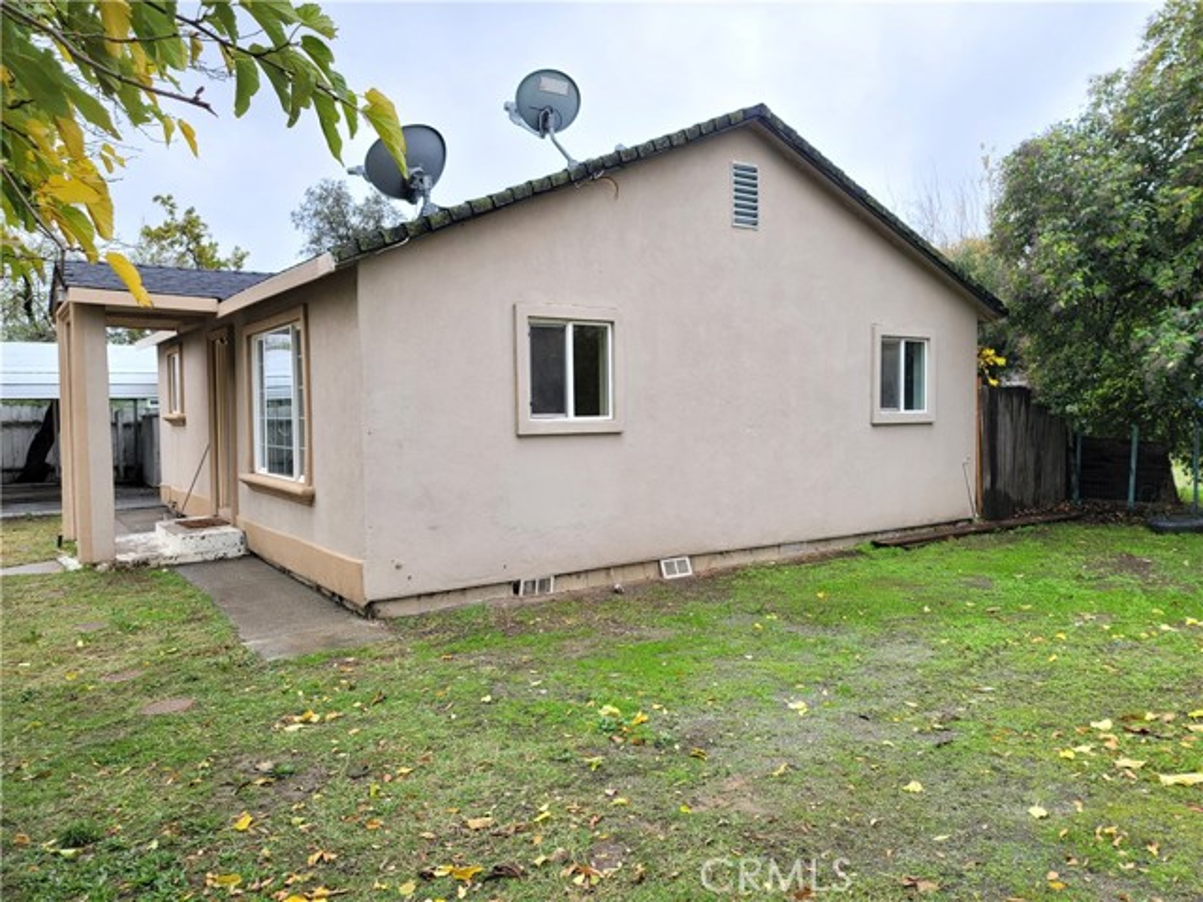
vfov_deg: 54.9
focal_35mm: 25
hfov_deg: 69.4
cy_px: 451
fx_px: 869
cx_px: 602
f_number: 1.8
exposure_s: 1/120
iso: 40
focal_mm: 7
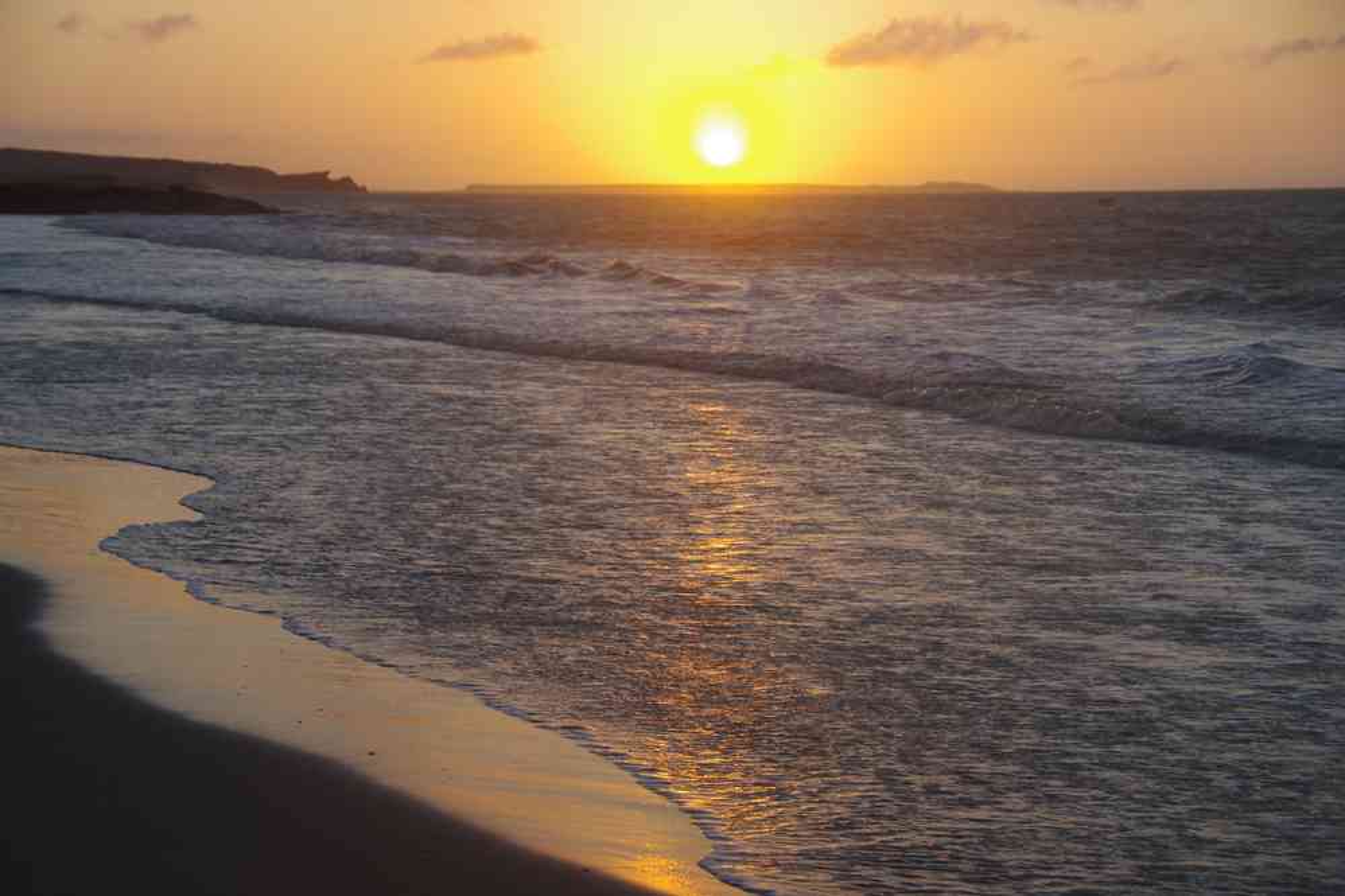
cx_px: 672
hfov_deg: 23.4
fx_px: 3250
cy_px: 448
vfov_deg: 15.7
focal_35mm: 87
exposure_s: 1/100
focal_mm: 57.5
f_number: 8
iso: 200
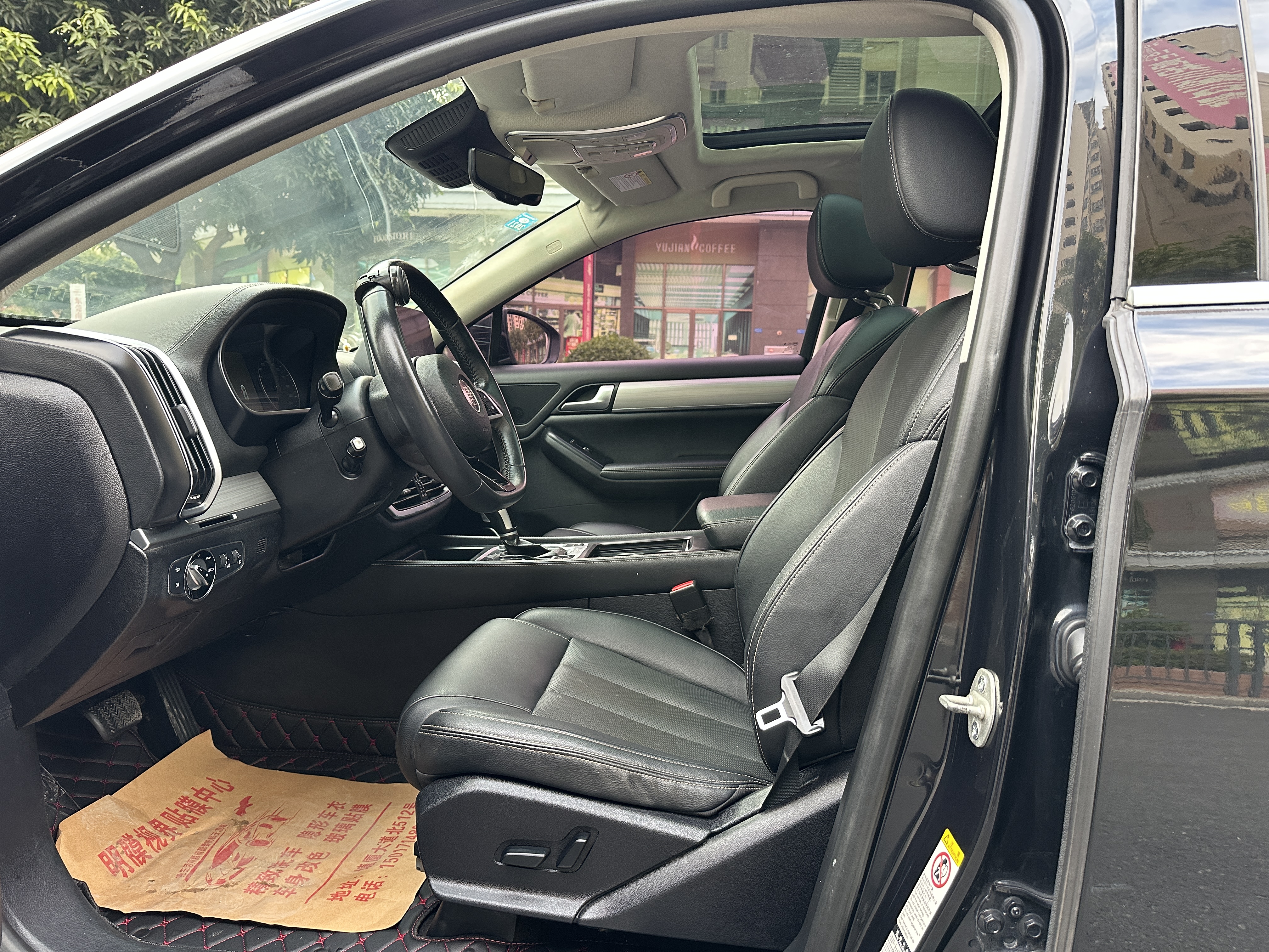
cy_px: 476
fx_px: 880
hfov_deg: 71.6
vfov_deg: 56.8
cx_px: 634
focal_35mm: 24
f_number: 1.78
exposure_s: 1/114
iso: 250
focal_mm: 6.86
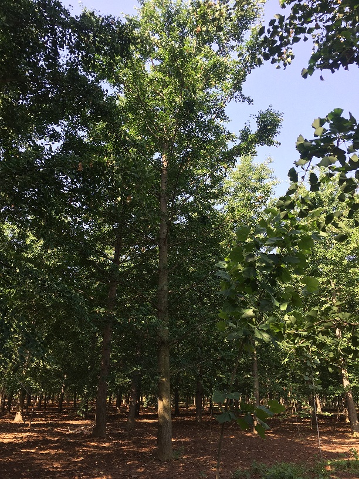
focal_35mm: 29
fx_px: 401
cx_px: 180
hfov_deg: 48.2
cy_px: 240
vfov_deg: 61.7
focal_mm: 4.15
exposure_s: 1/295
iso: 32
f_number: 2.2
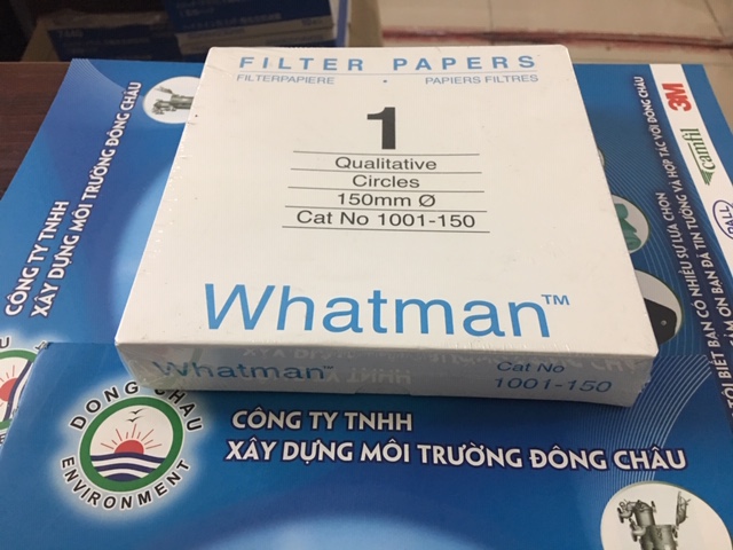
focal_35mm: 29
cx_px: 366
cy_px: 275
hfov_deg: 61.7
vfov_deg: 48.2
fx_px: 614
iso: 100
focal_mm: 4.15
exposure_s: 1/8
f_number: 2.2
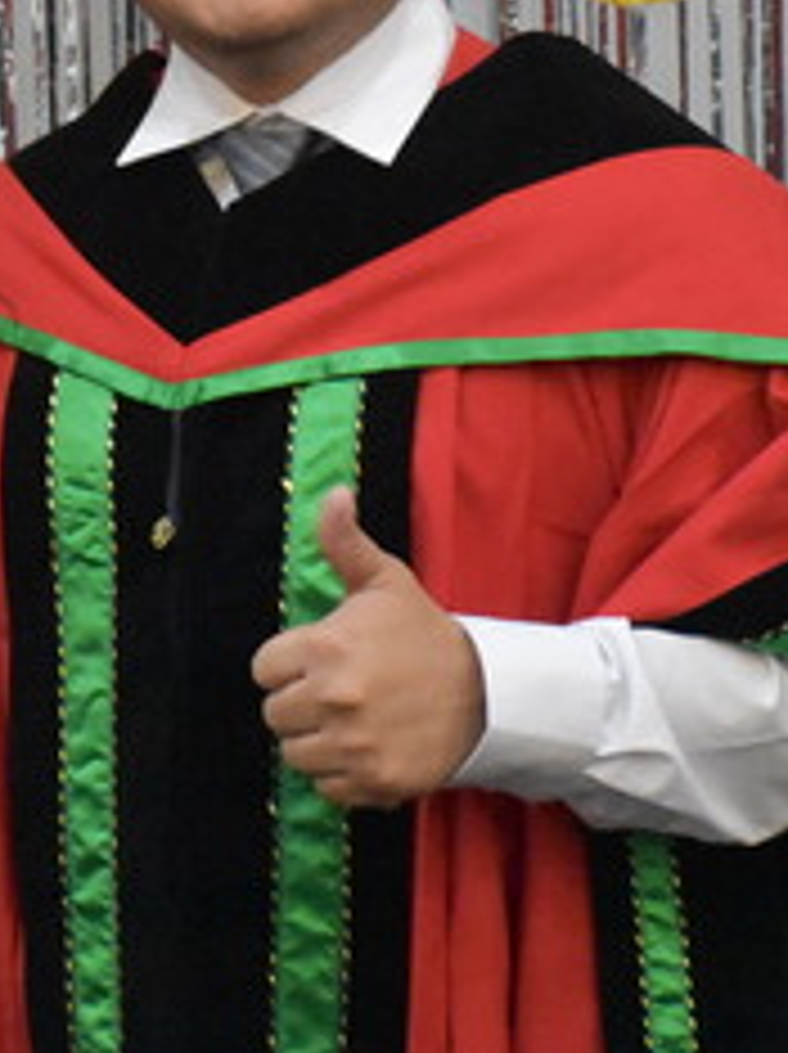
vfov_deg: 7.4
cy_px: 182
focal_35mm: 268
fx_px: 8149
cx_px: -230
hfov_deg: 5.5
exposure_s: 1/200
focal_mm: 62
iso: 10000
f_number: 7.1
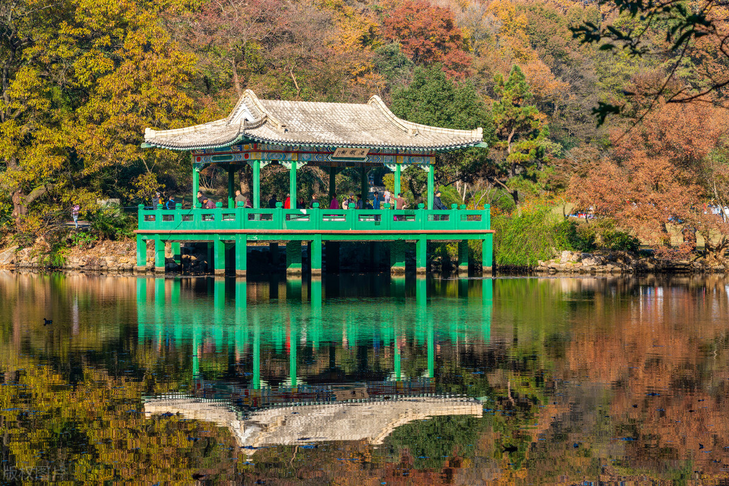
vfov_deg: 16.3
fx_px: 1702
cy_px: 243
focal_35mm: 84
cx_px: 364
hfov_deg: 24.2
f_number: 8
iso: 100
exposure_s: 1/125
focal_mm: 84
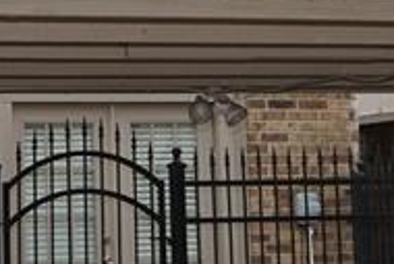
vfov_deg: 6.9
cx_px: 48
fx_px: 2125
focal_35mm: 194
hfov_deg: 10.5
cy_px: -183
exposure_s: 1/125
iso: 100
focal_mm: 36
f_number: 8
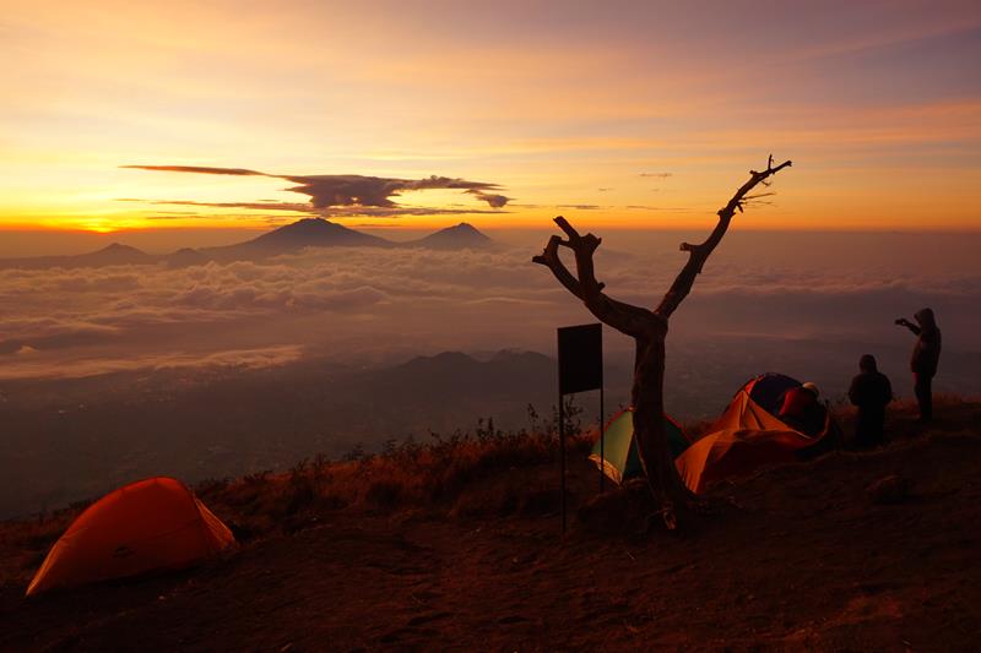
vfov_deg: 53.1
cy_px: 326
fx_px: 654
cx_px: 490
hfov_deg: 73.8
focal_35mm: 24
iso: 200
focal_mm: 16
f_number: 6.3
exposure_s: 1/80
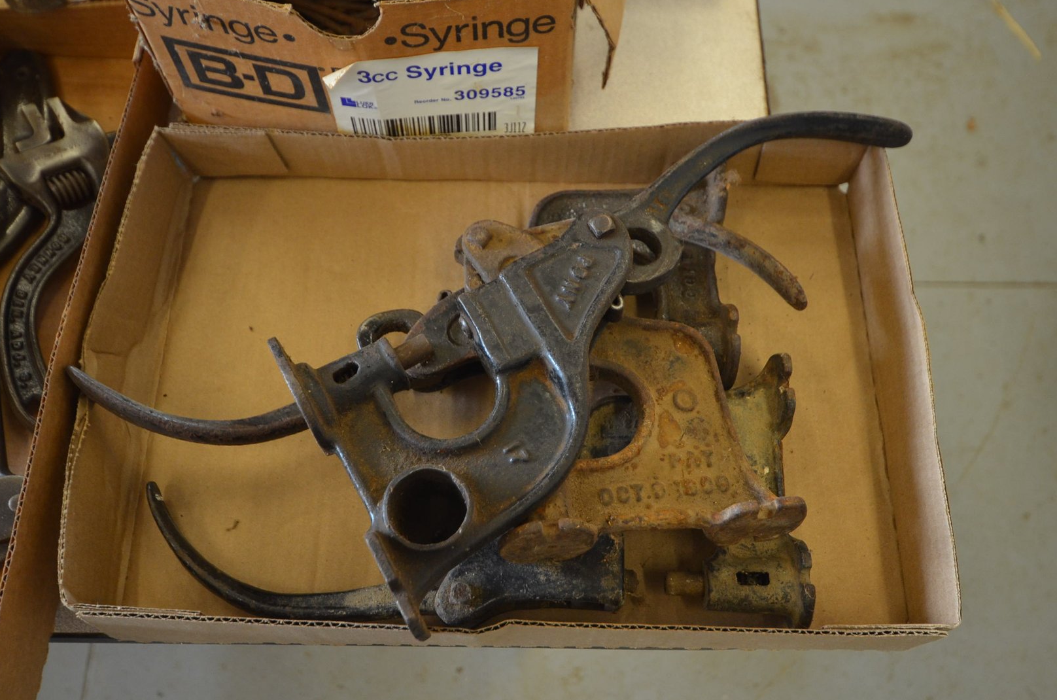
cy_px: 363
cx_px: 519
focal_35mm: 35
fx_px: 1025
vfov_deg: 37.7
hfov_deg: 54.5
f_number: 4.5
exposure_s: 1/50
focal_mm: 22
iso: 800
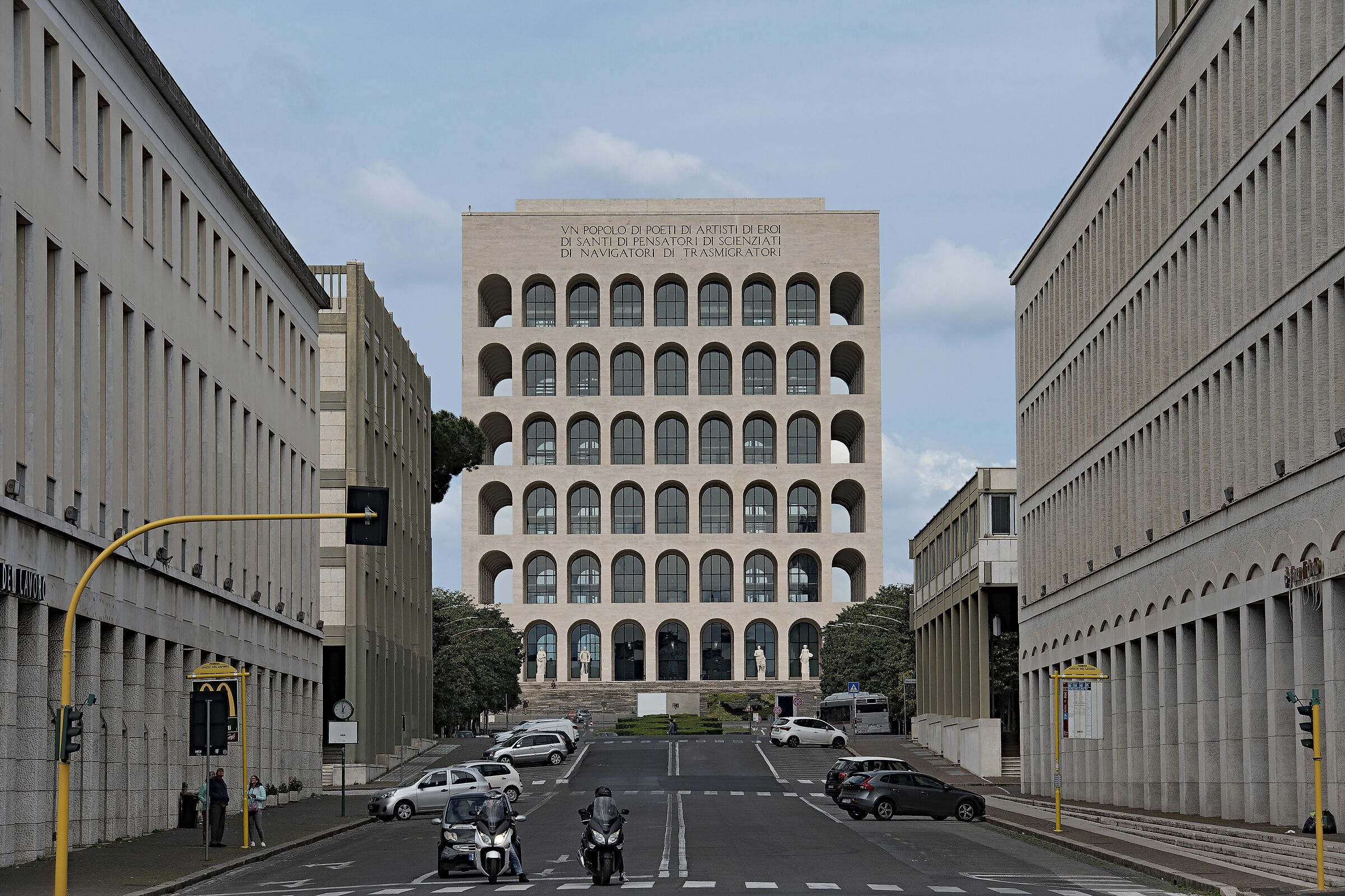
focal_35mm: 122
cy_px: 448
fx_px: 4558
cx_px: 672
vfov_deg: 11.2
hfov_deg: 16.8
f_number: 11
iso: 320
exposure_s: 1/640
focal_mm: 122
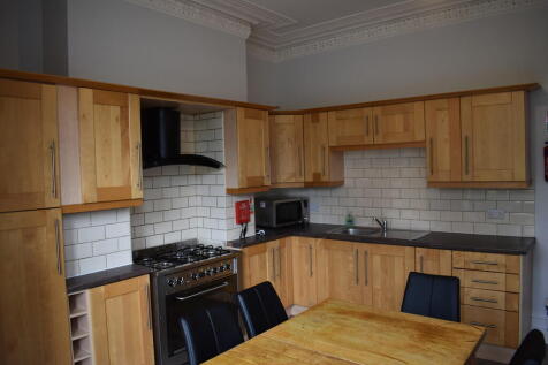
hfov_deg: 67.4
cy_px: 182
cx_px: 274
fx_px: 411
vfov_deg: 47.9
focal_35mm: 27
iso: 450
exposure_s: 1/60
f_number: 4
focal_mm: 18
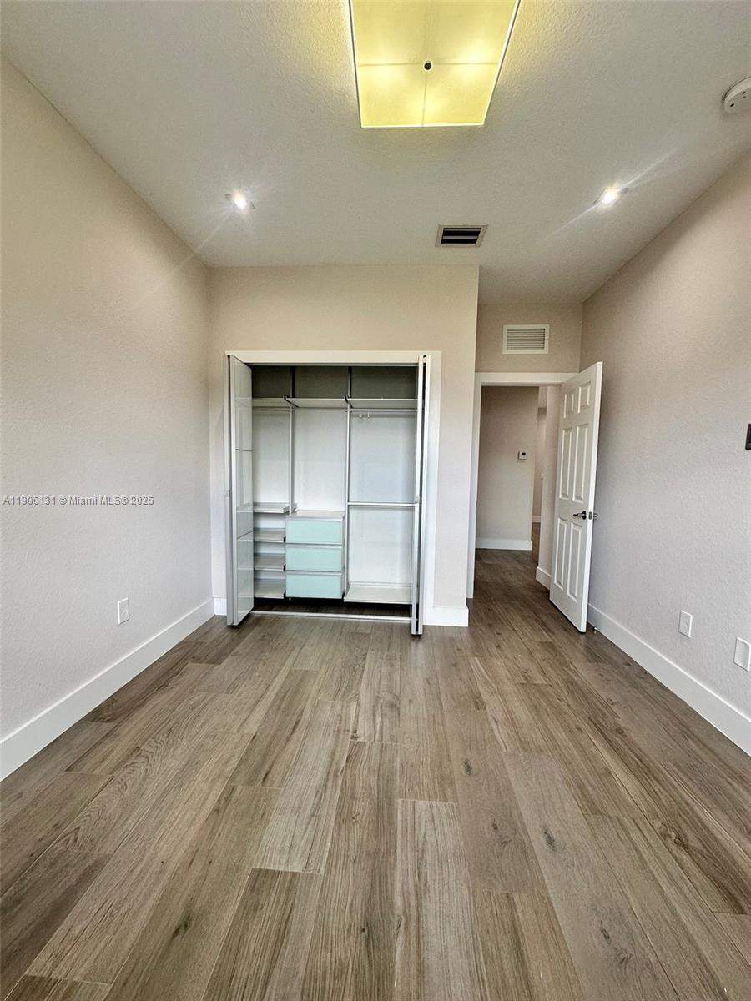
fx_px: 405
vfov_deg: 102.1
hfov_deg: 85.7
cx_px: 376
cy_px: 500
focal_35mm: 14
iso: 125
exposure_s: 1/120
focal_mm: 2.22
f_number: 2.2
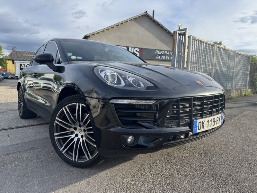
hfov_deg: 71.6
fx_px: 178
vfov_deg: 56.8
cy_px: 96
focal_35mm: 24
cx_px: 128
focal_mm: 6.76
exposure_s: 1/1721
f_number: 1.78
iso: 80
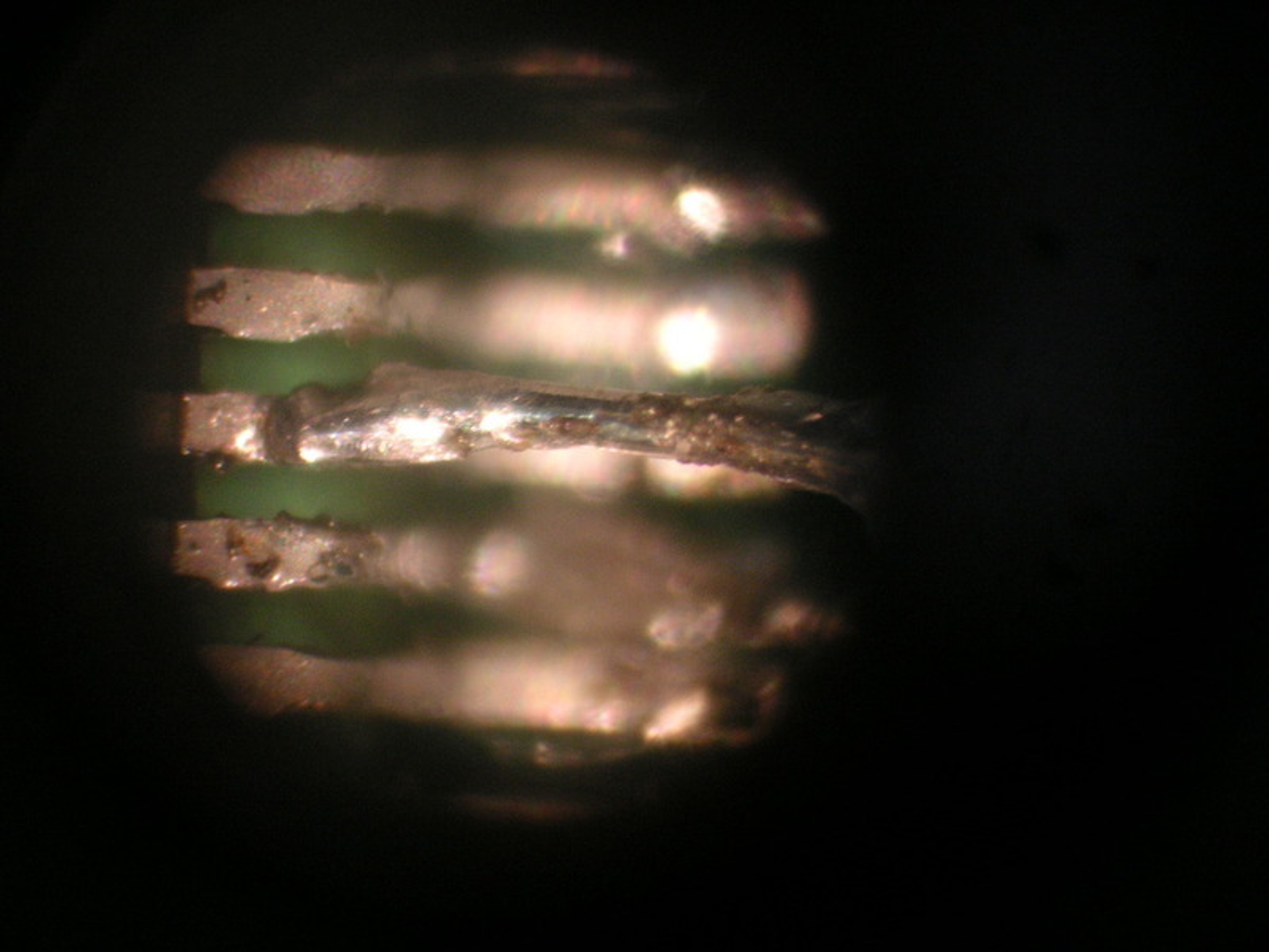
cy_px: 476
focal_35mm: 105
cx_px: 634
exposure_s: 1/6
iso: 100
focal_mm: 17.1
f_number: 5
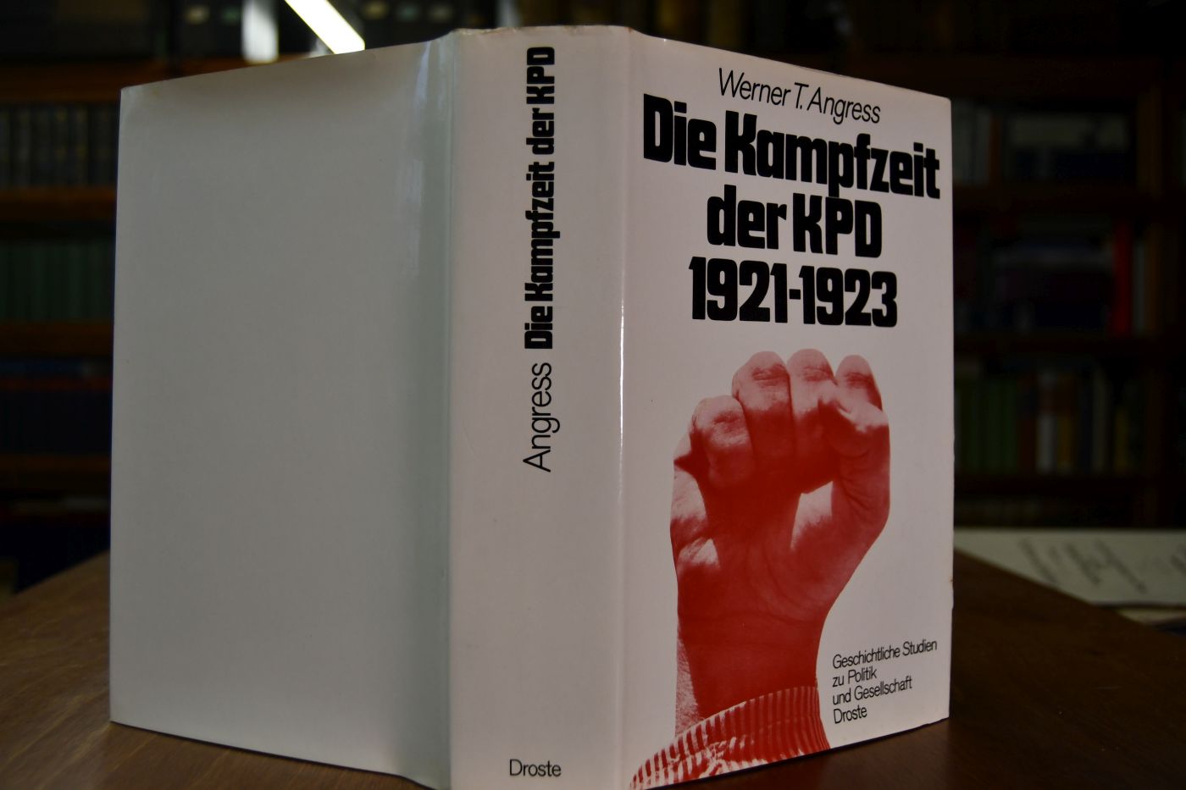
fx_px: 1087
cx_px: 593
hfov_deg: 57.2
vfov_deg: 40.0
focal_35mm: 33
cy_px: 395
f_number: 3.5
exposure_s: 1/250
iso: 560
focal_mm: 22
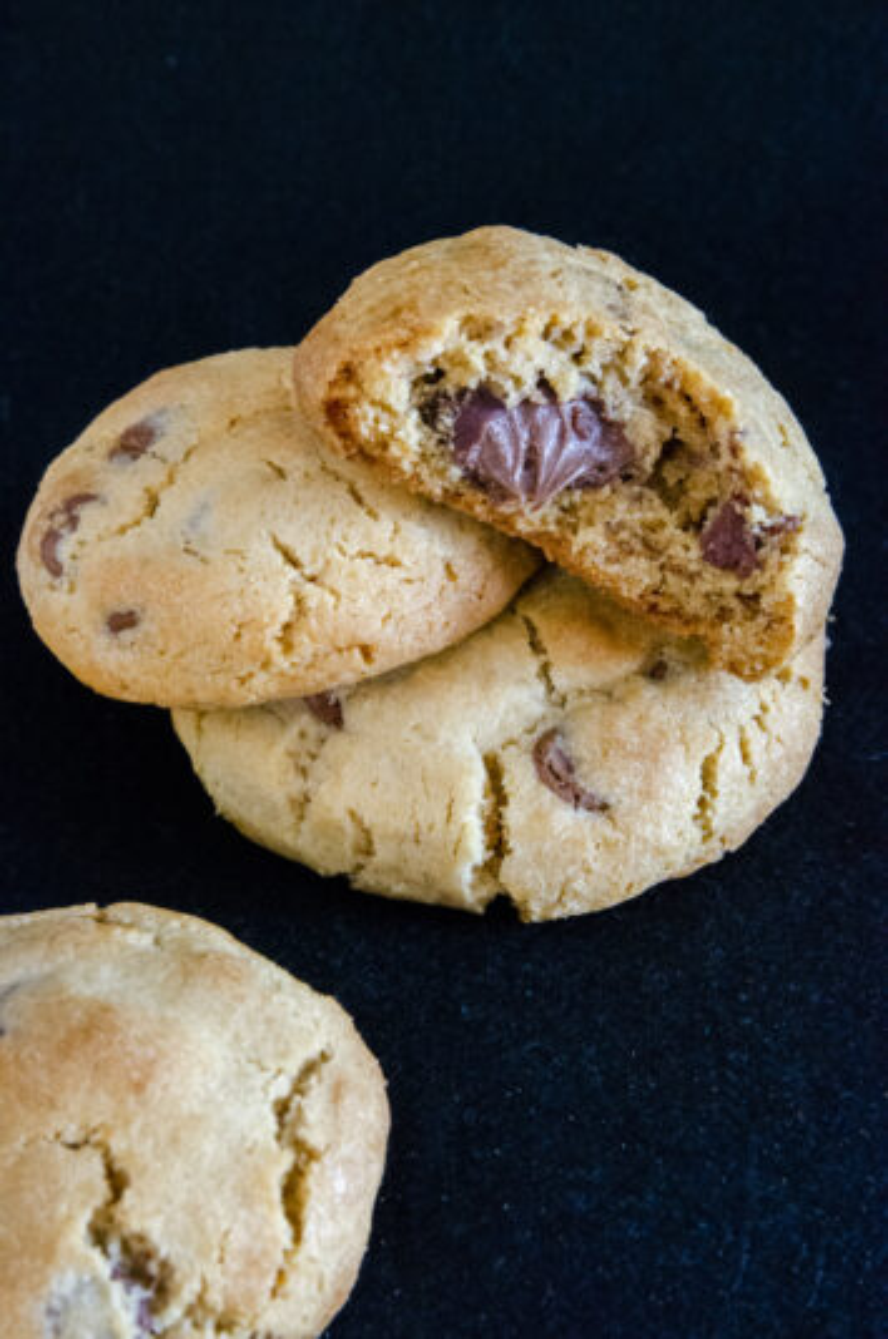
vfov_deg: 26.0
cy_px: 670
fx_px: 2897
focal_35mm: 78
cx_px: 444
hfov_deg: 17.4
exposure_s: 1/6
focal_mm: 52
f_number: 13
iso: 4000
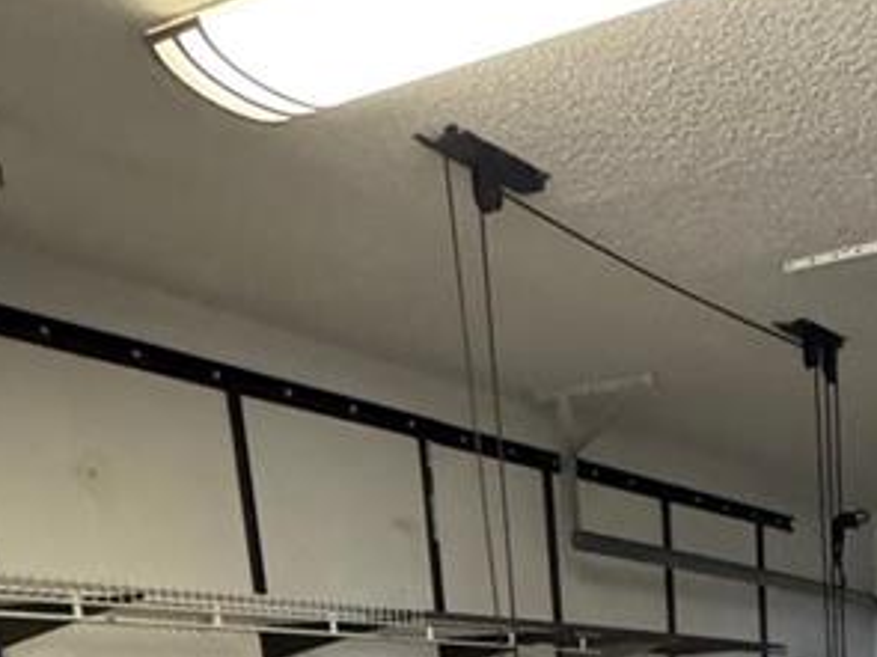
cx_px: 844
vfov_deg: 19.9
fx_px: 1444
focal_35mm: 57
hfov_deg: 31.6
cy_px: 1133
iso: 1250
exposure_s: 1/60
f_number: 2.2
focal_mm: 2.22
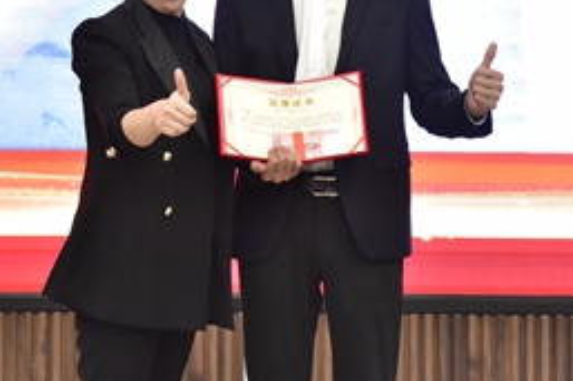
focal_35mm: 280
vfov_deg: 4.9
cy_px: 18
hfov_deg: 7.4
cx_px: 241
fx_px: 4454
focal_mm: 120
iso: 6400
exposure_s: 1/200
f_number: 5.6
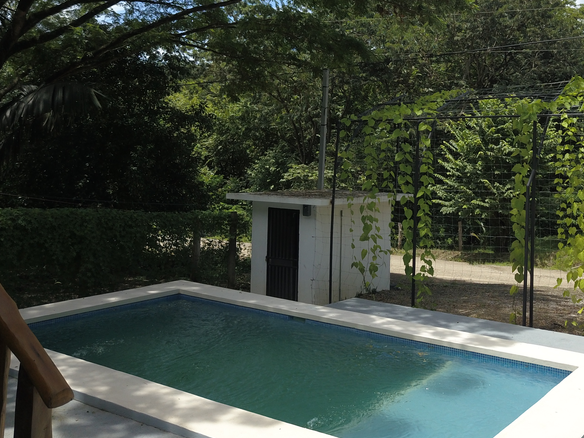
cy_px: 102
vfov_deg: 34.3
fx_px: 692
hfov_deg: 45.3
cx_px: 376
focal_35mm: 41
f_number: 2.2
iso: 100
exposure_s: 1/1193
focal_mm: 4.73
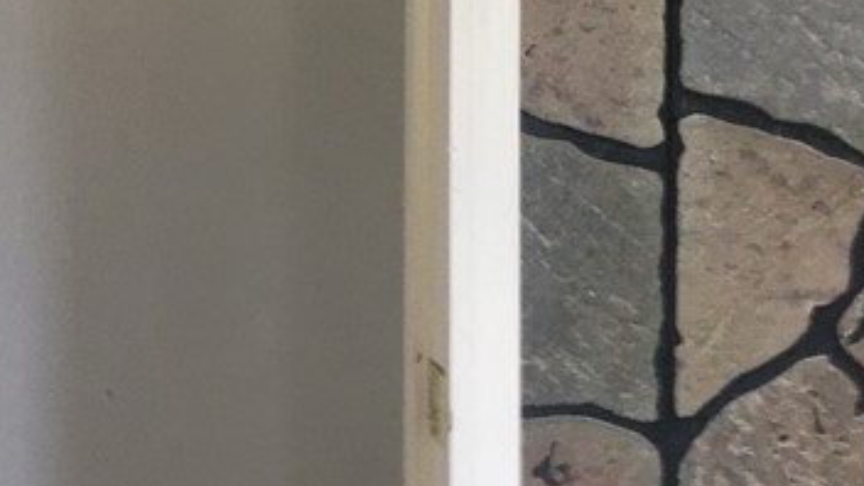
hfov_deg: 22.3
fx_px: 2108
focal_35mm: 92
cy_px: -128
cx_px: -10
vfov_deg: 12.8
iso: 32
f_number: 2.2
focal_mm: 4.15
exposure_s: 1/15
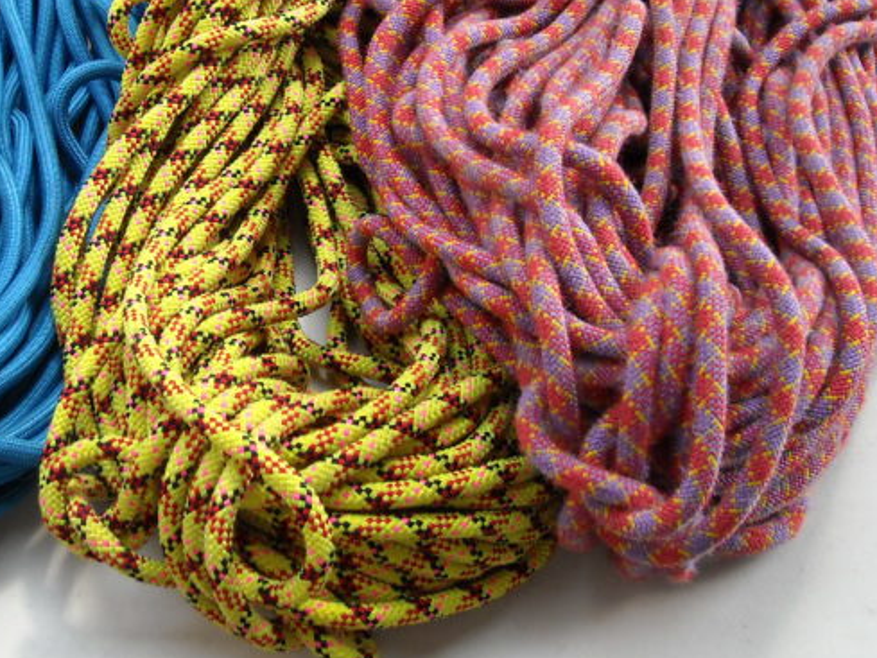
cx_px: 262
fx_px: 1394
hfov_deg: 34.5
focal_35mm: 55
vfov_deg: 26.4
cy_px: 210
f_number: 2.8
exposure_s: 1/184
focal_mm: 5.7
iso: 147
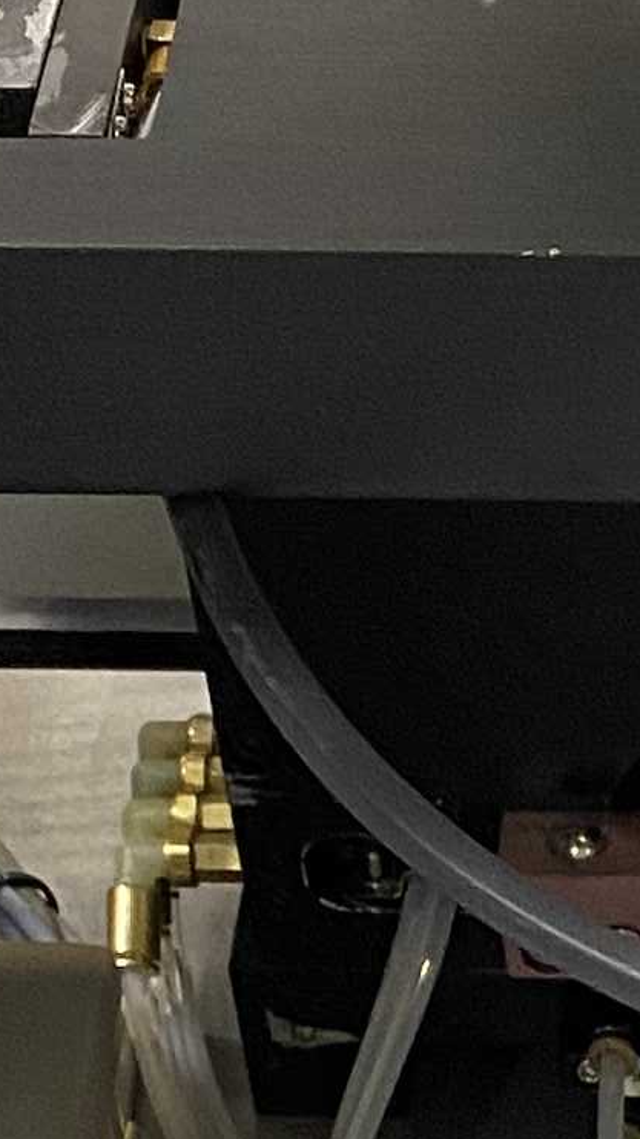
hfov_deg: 7.5
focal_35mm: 154
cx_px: 1317
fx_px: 4649
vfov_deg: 12.6
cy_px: 2129
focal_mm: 4.25
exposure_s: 1/50
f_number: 1.8
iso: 80
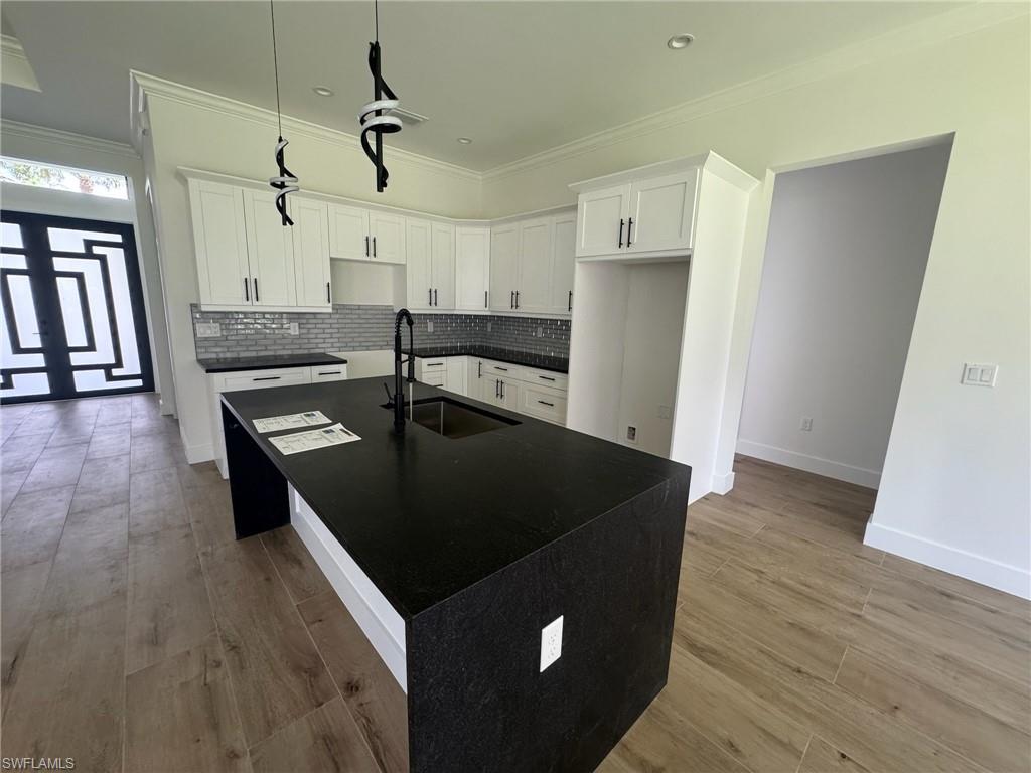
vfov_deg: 85.7
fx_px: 417
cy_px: 386
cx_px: 516
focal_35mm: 14
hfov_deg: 102.1
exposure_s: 1/99
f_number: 2.2
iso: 320
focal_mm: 2.22
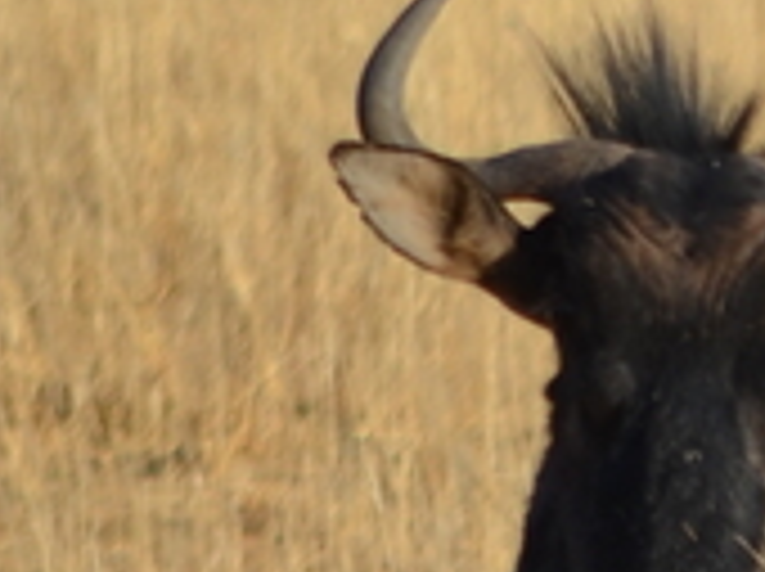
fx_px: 71877
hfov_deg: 0.6
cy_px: 748
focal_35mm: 3257
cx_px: 2470
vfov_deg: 0.5
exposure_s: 1/640
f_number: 6.3
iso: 200
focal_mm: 300
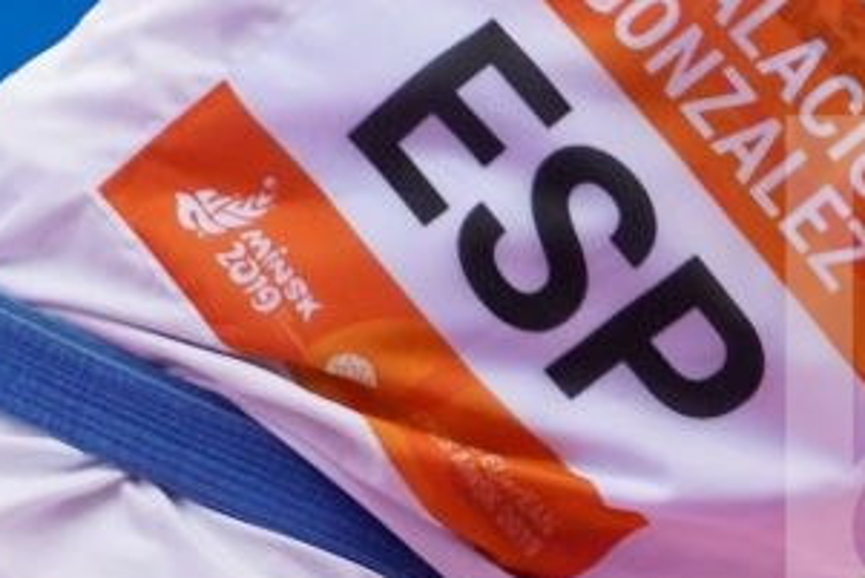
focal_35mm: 1160
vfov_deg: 1.2
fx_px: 27884
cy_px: -644
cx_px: -894
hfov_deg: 1.8
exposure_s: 1/1000
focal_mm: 194
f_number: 2.8
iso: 1600
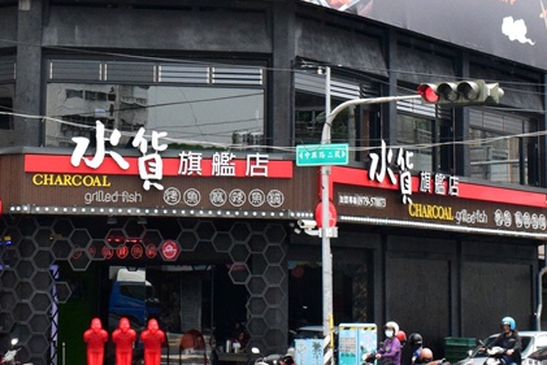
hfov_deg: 19.1
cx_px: 204
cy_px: 54
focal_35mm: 107
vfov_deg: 12.7
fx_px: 1626
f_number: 14
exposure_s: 1/800
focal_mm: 30
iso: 2500
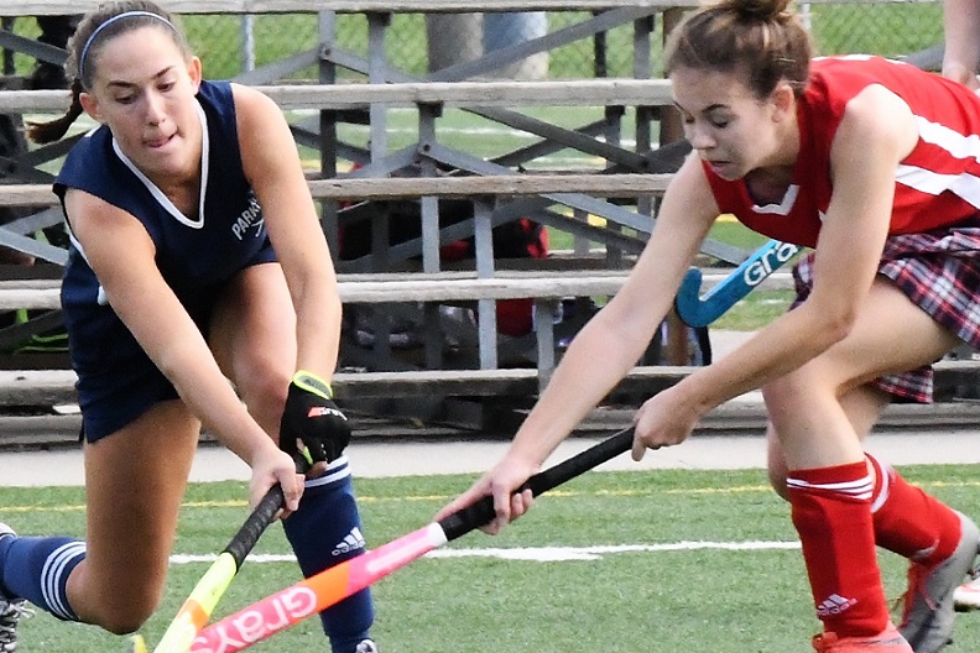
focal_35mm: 402
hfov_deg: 5.1
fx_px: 10942
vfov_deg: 3.4
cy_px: 384
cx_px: 499
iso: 4500
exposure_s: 1/1000
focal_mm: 200
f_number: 16
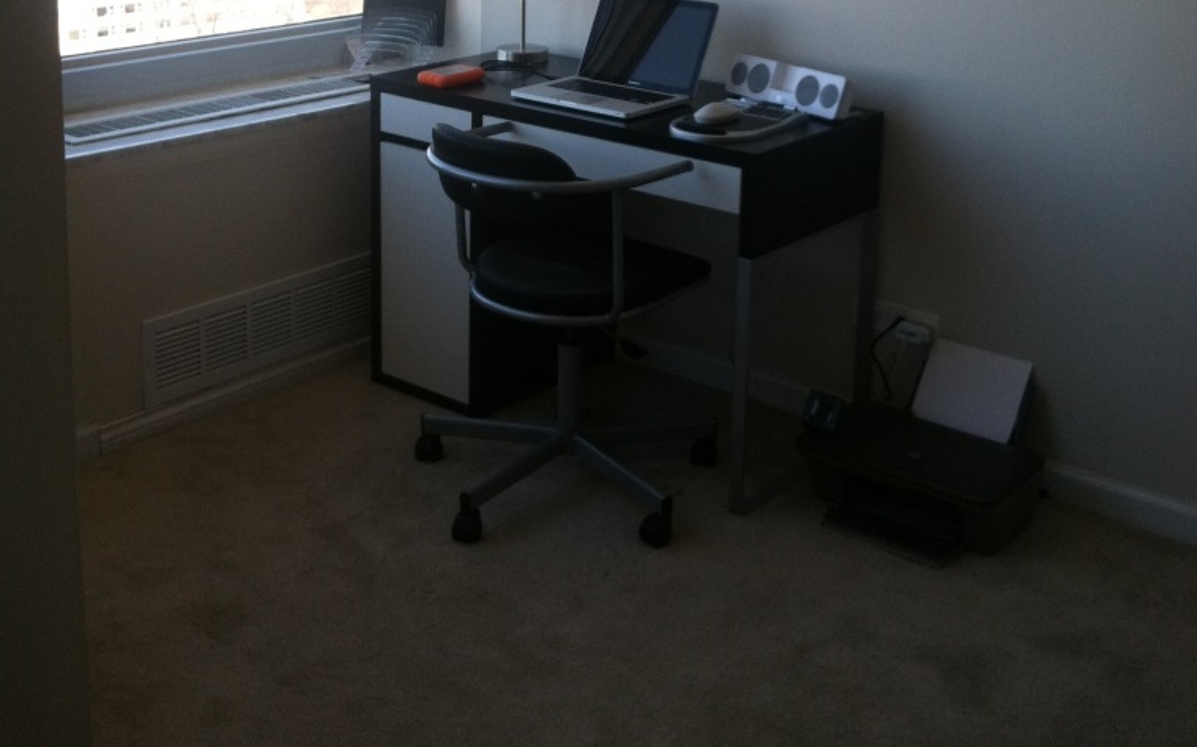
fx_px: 1631
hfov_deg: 40.3
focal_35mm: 50
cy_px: 63
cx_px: 602
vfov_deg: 25.0
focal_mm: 3.85
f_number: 2.8
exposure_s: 1/120
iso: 100
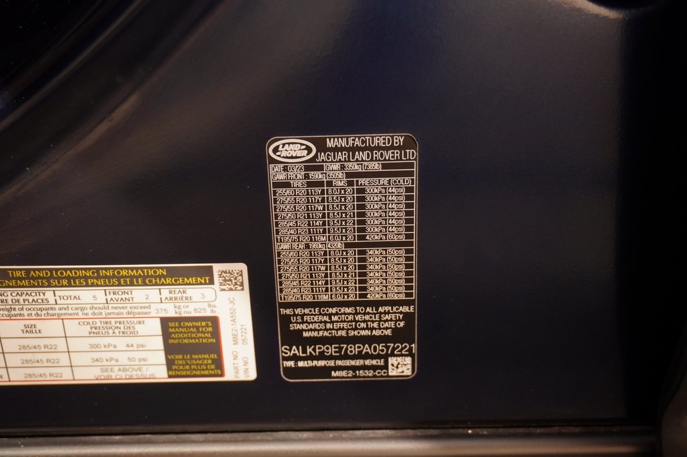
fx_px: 972
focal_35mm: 51
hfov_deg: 38.9
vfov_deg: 26.4
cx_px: 344
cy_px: 228
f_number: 5
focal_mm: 34
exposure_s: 1/60
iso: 125
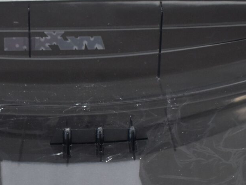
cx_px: 56
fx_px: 1102
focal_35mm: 155
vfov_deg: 9.5
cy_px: 200
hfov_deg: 12.7
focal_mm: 26
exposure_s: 1/250
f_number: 4
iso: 720
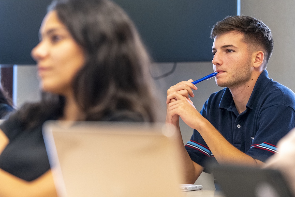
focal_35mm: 169
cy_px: 98
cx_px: 148
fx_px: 1385
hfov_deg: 12.2
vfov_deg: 8.1
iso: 2000
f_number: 2.8
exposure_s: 1/125
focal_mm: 113
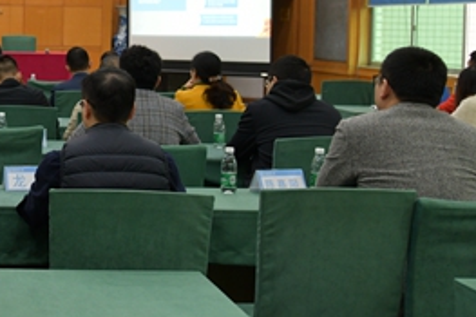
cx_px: -81
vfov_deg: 20.9
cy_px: 46
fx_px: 846
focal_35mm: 64
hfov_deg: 27.9
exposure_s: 1/60
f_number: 4
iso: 1000
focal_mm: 24
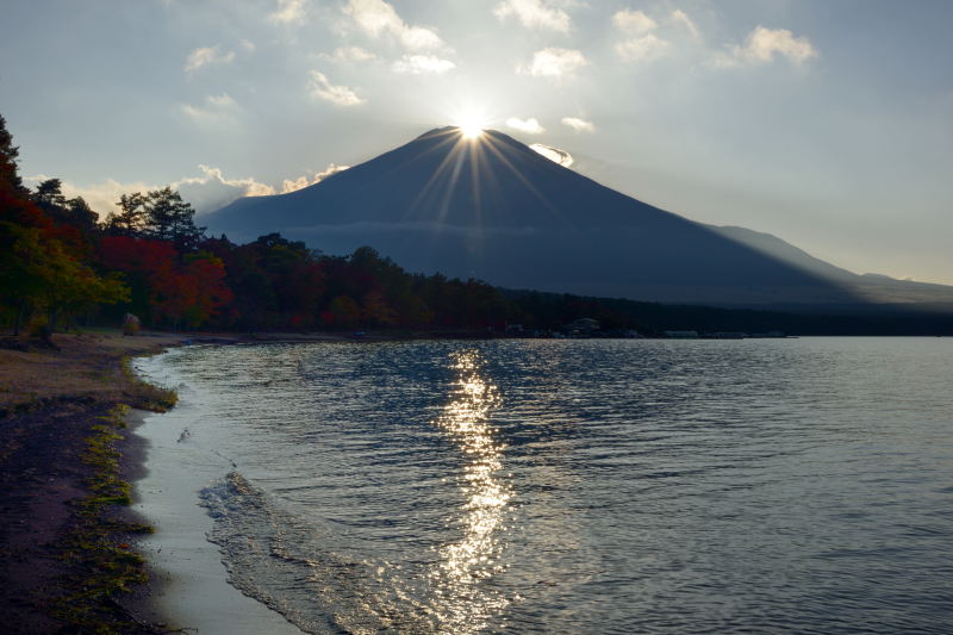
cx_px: 476
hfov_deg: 48.5
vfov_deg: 33.4
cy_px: 318
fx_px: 1059
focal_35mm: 40
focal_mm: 40
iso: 100
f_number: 22
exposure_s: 1/80
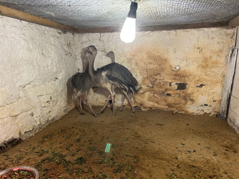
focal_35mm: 26
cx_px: 120
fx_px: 180
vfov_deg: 53.1
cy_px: 90
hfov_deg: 67.3
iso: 125
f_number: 1.5
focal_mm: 5.7
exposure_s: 1/50
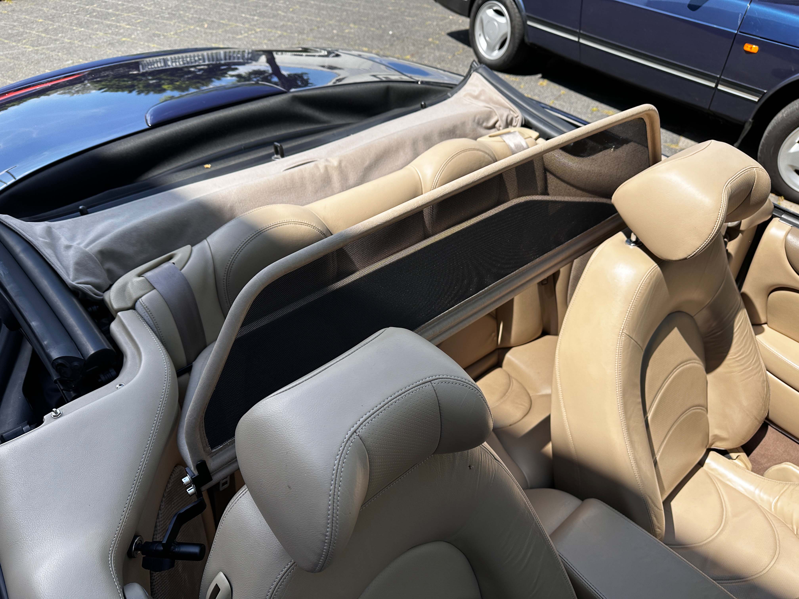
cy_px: 300
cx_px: 400
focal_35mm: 24
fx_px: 554
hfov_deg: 71.6
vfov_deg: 56.8
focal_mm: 6.86
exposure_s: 1/2110
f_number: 1.78
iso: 80
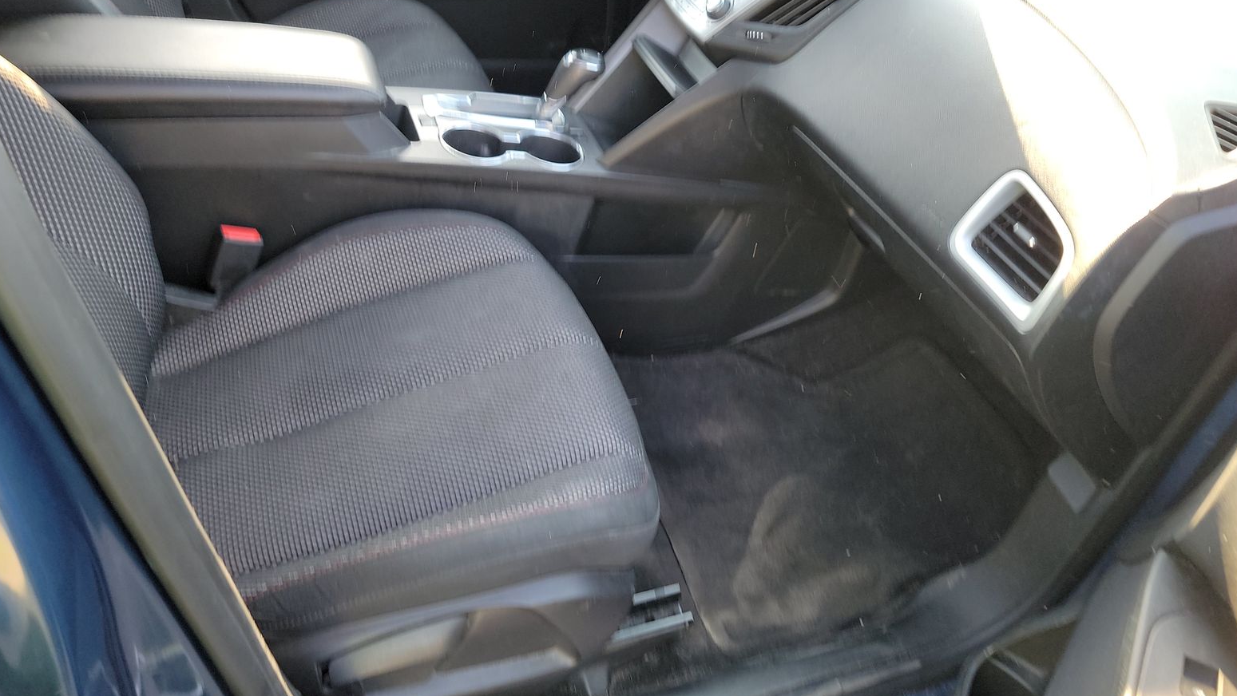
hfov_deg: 69.8
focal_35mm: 27
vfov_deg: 42.9
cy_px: 317
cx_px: 609
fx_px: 886
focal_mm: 6.7
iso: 196
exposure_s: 1/59
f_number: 1.8
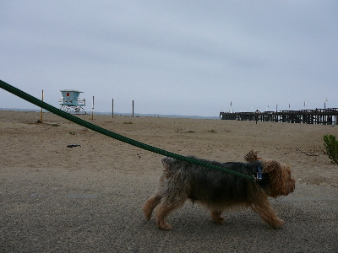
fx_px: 342
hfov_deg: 52.6
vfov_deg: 40.7
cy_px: 126
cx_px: 169
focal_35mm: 35
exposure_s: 1/500
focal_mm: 5.2
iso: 80
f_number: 5
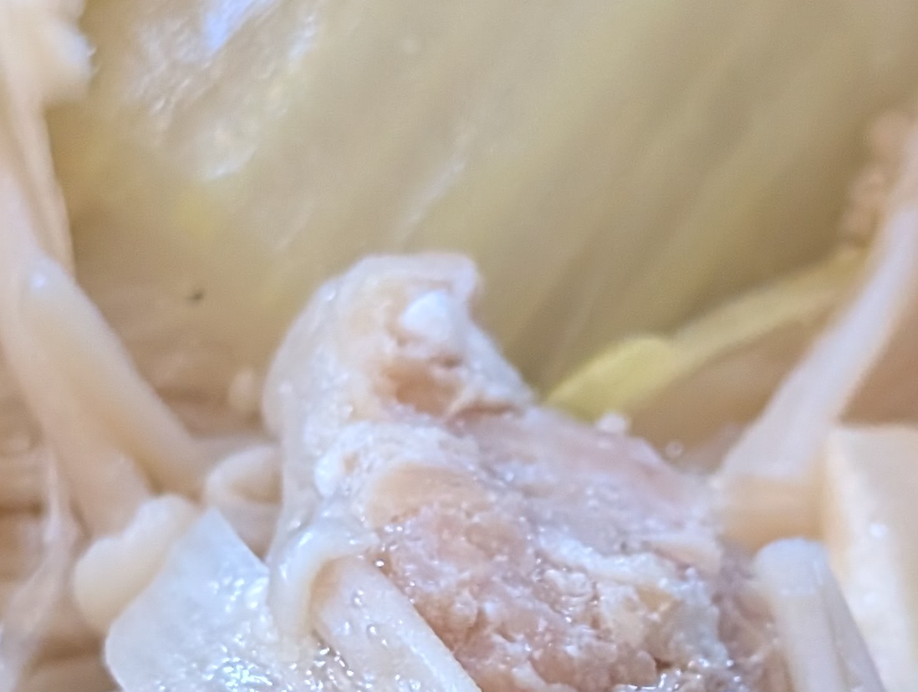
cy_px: 749
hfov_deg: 10.8
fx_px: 4834
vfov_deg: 8.1
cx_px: 294
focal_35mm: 182
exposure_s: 1/169
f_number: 1.68
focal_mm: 6.9
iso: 883
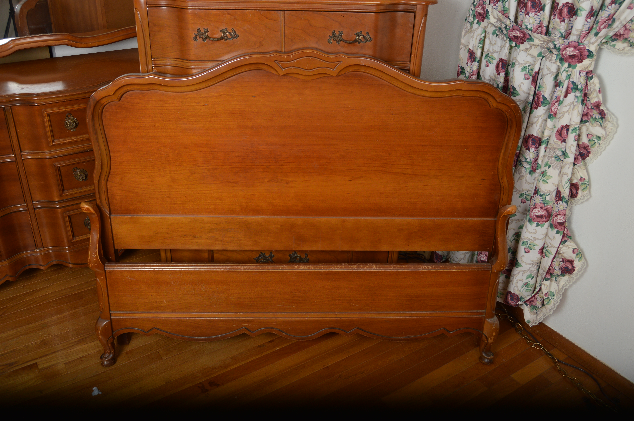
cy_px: 210
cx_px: 317
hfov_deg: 62.0
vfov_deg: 43.5
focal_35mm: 30
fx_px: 528
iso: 100
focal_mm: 20
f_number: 5.6
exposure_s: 1/250
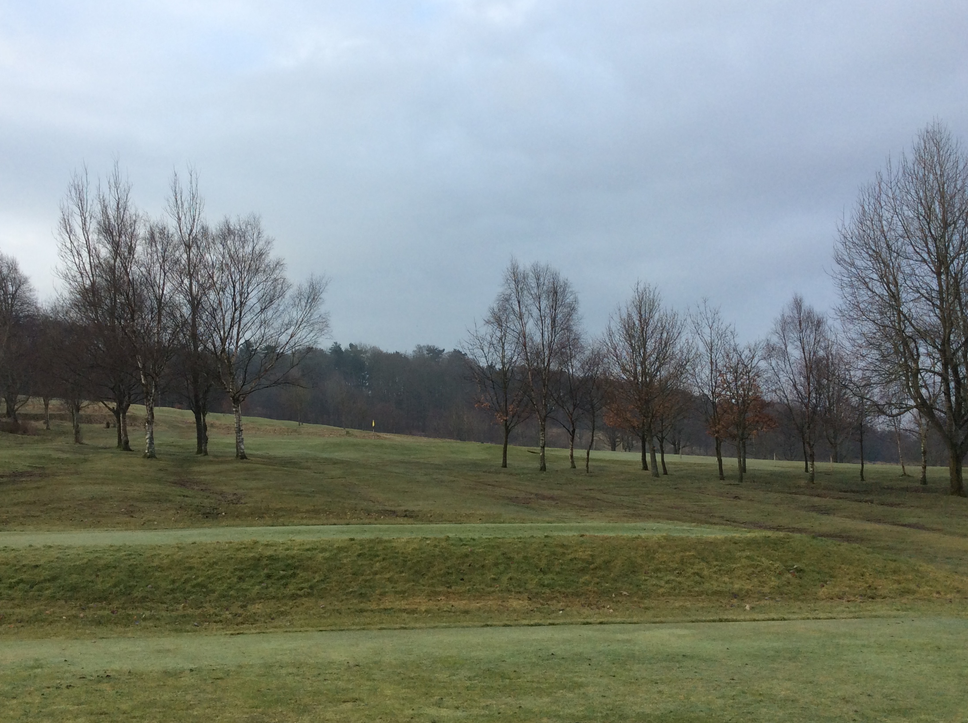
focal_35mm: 38
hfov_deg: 48.8
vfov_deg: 37.6
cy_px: 373
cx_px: 403
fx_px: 1061
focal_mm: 3.3
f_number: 2.4
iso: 32
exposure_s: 1/226
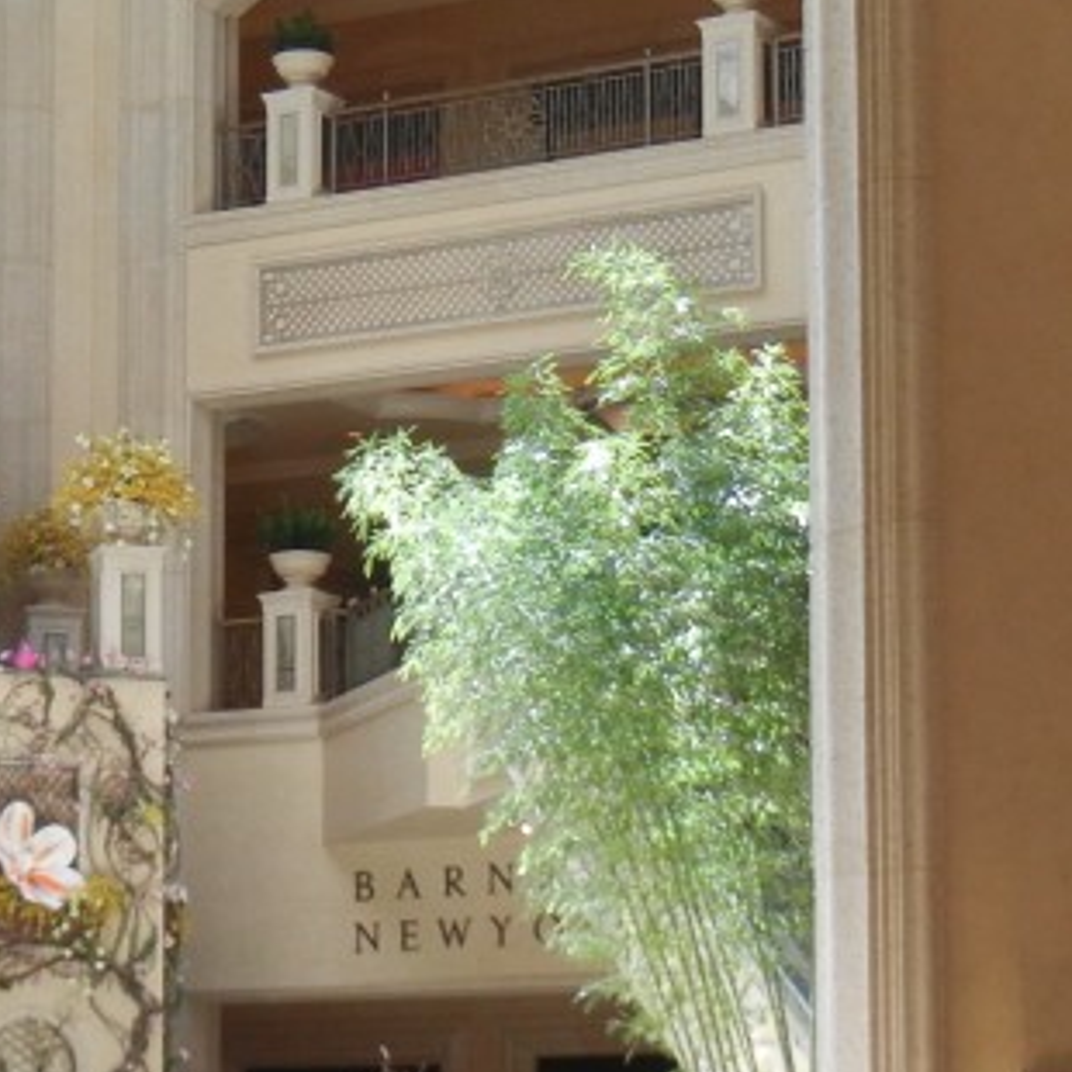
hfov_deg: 15.2
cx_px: 256
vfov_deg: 15.2
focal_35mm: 114
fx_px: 3994
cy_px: 764
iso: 193
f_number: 3.7
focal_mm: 7.1
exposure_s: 1/60
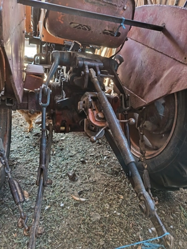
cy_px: 124
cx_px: 94
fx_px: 173
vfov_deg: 71.6
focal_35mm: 24
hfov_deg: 56.8
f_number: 1.75
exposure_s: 1/33.3
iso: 1450
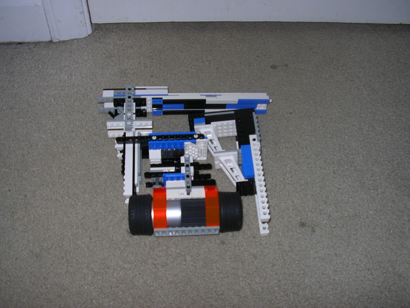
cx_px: 205
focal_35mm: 38
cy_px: 154
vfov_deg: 37.7
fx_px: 450
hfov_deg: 49.0
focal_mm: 5.8
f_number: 2.9
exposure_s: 1/60
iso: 50
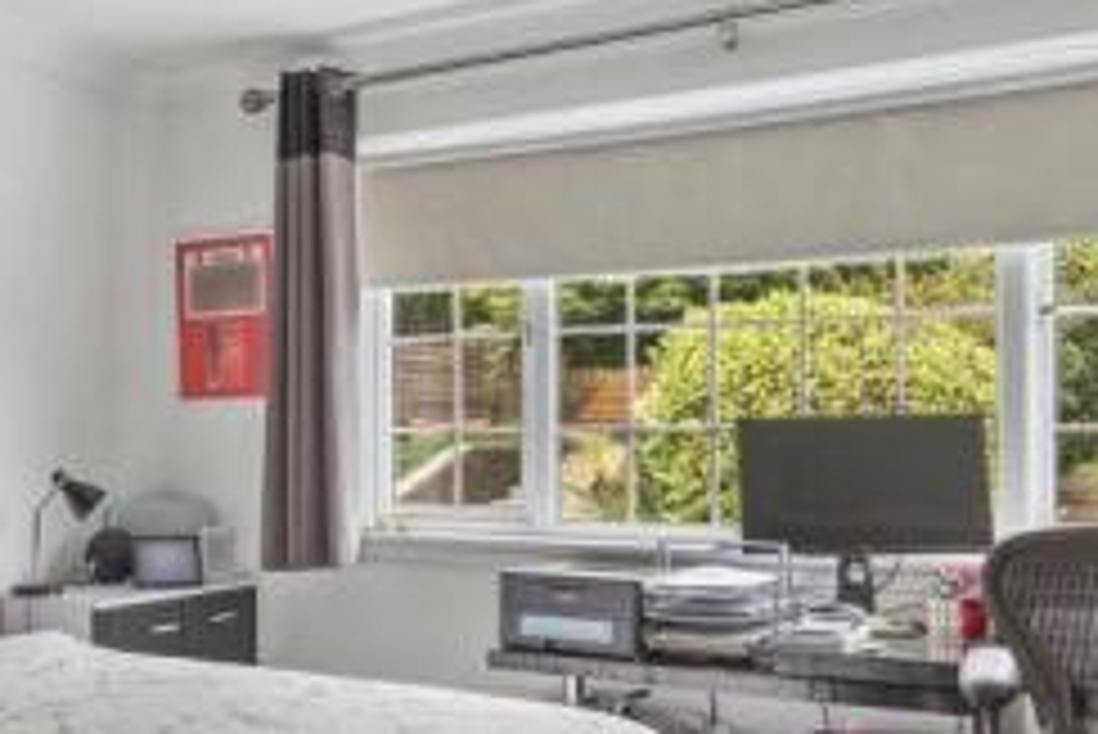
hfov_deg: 44.3
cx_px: 308
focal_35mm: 43
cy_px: 466
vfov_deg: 31.1
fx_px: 1312
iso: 640
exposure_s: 1/30
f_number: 5.6
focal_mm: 16
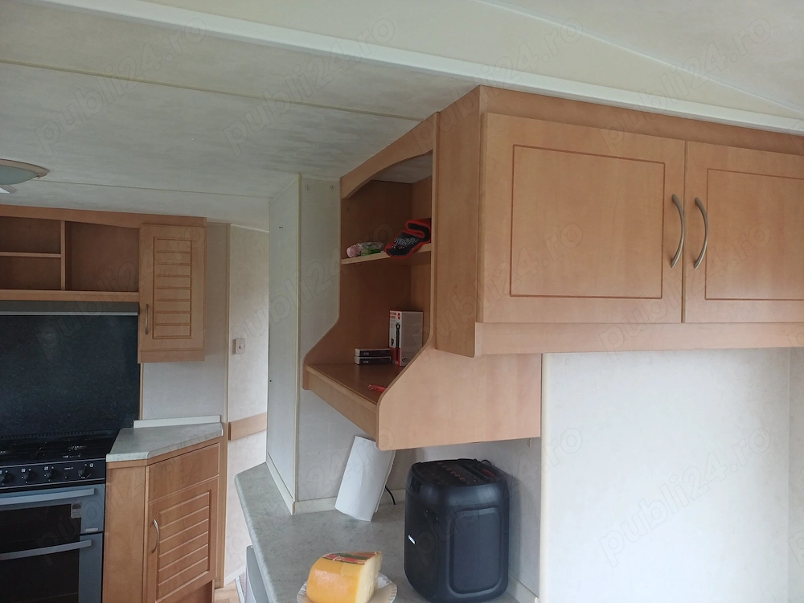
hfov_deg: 69.4
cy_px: 302
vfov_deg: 54.9
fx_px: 581
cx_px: 402
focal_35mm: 25
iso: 125
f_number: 1.8
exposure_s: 1/50
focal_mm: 4.65
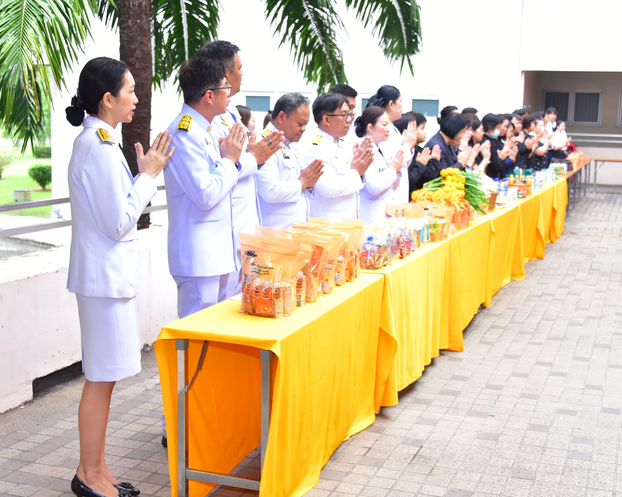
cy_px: 250
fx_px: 920
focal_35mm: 50
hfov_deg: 37.3
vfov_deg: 30.2
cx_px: 320
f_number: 4.2
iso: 800
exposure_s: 1/200
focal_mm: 44
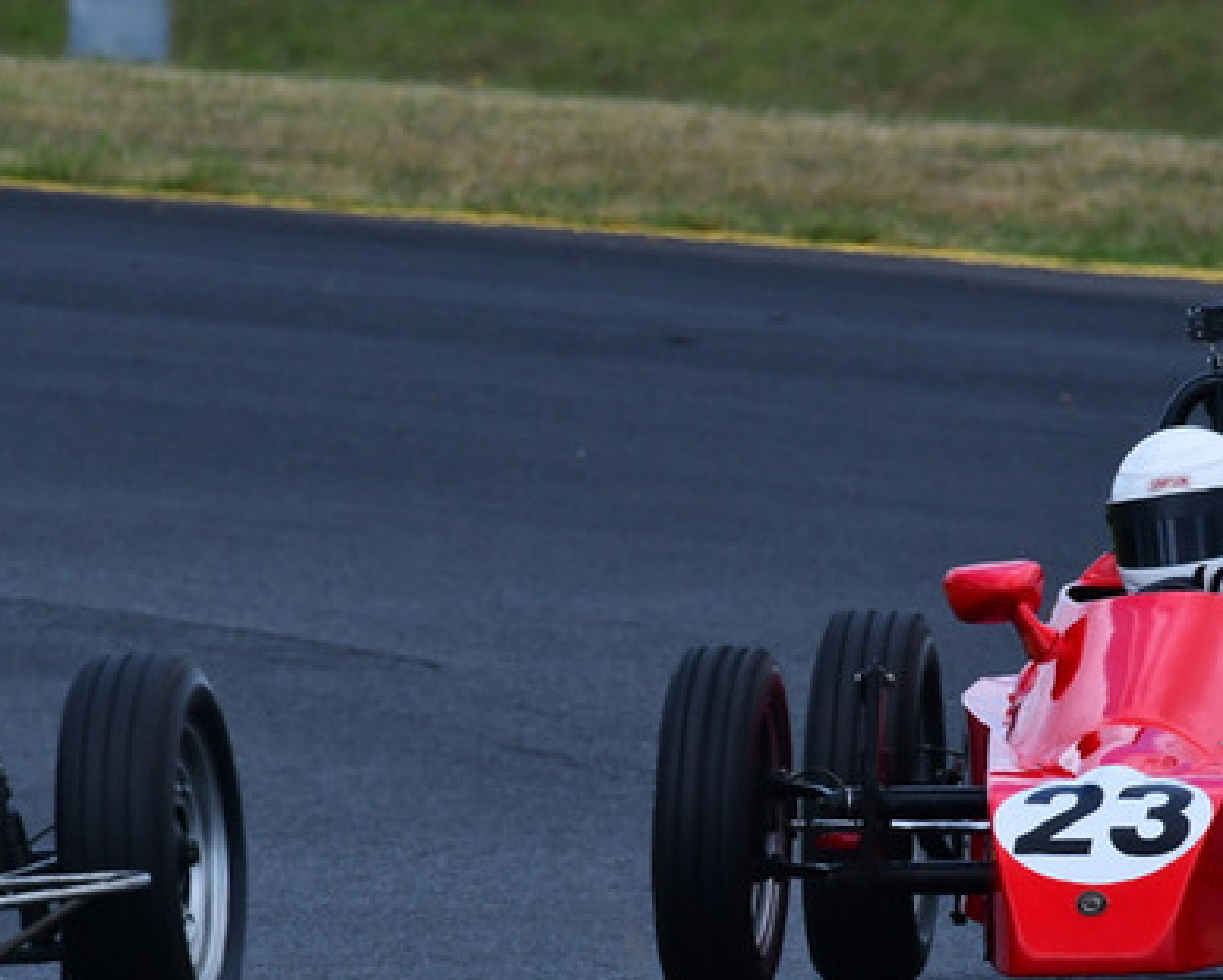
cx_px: 612
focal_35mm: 1450
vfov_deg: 1.1
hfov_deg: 1.3
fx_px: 52524
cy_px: 548
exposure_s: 1/640
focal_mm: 500
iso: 500
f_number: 11
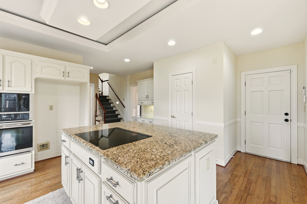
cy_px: 102
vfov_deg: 77.3
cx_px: 154
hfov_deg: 100.4
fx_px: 128
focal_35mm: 15
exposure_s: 1/320
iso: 400
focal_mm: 10
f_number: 9
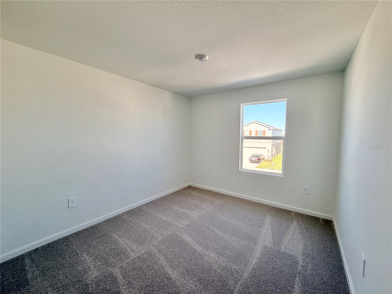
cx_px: 196
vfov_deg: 85.7
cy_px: 147
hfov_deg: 102.1
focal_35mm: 14
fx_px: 159
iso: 100
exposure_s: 1/121
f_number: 2.2
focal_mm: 2.22
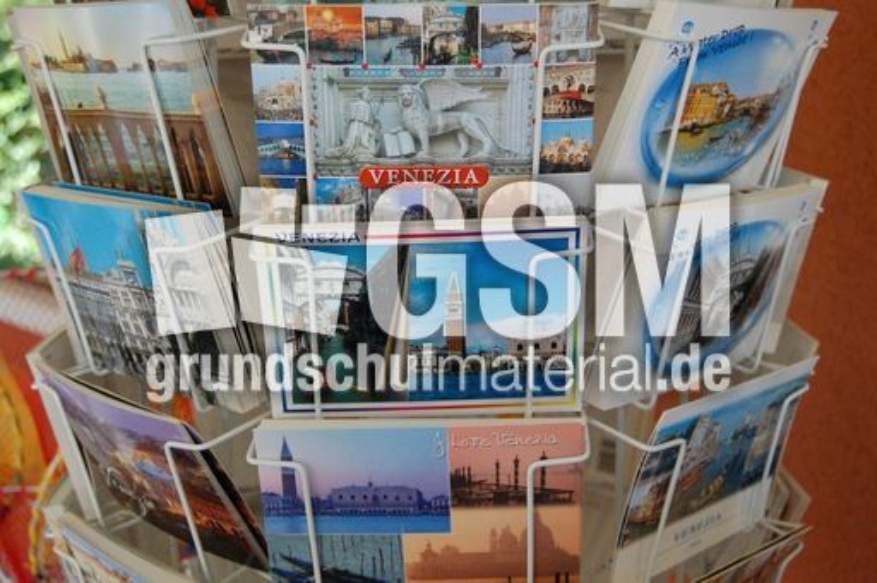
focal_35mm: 57
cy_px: 292
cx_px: 438
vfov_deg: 23.7
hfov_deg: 35.1
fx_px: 1387
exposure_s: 1/125
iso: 1600
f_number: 5.6
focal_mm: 38
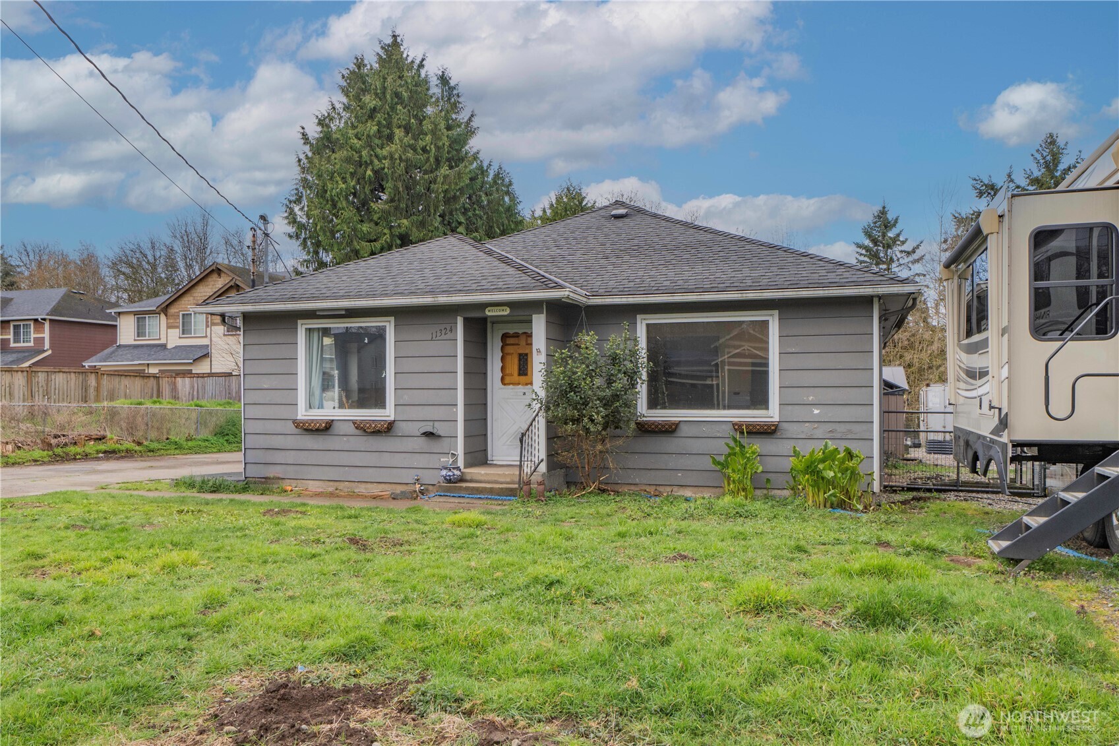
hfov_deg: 67.4
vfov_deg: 47.9
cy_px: 373
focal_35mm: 27
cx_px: 560
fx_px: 839
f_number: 9
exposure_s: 1/200
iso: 250
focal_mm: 18
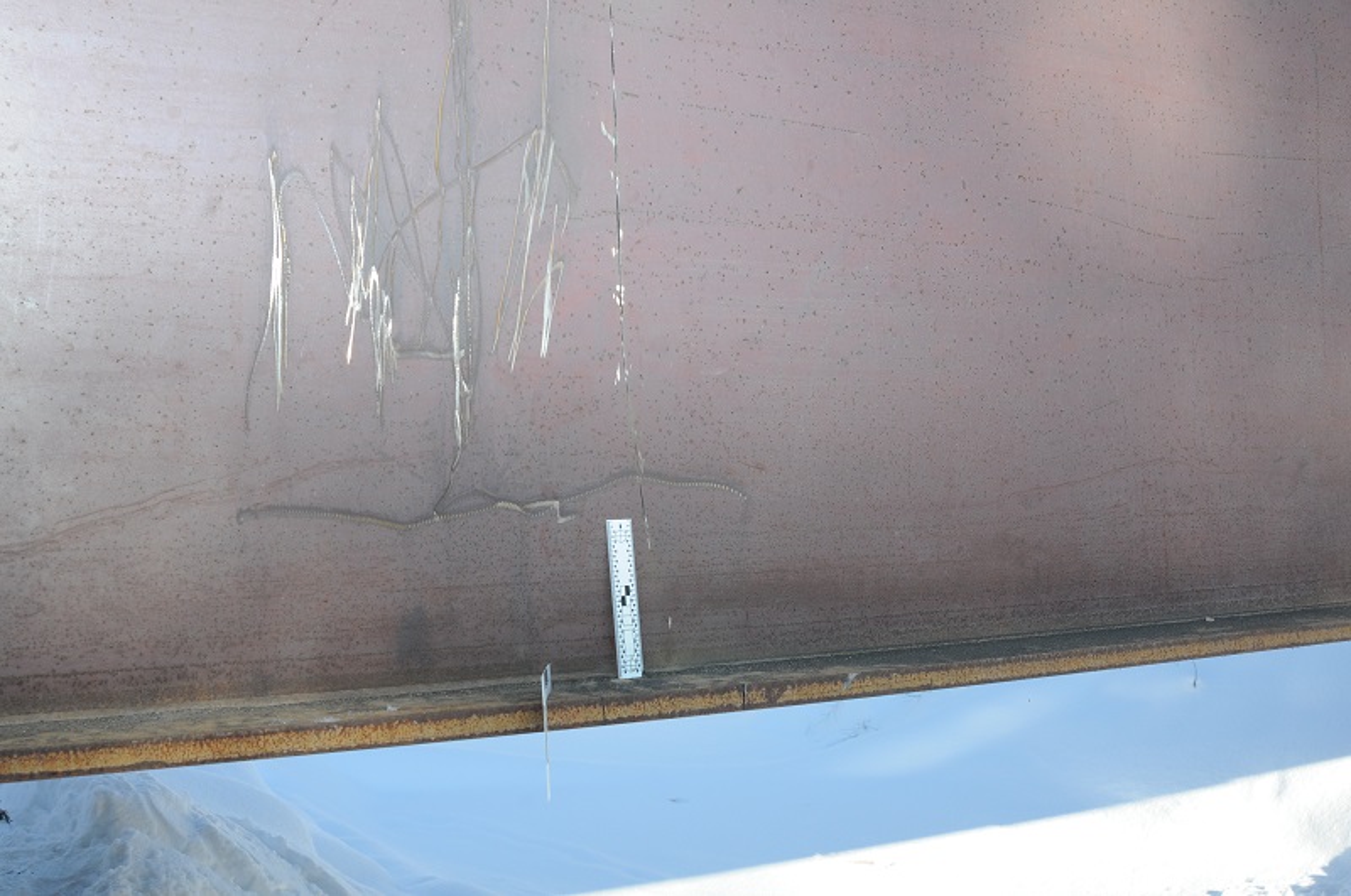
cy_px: 448
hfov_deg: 53.2
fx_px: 1349
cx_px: 676
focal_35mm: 36
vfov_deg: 36.8
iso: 400
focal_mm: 24
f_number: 9
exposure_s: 1/250
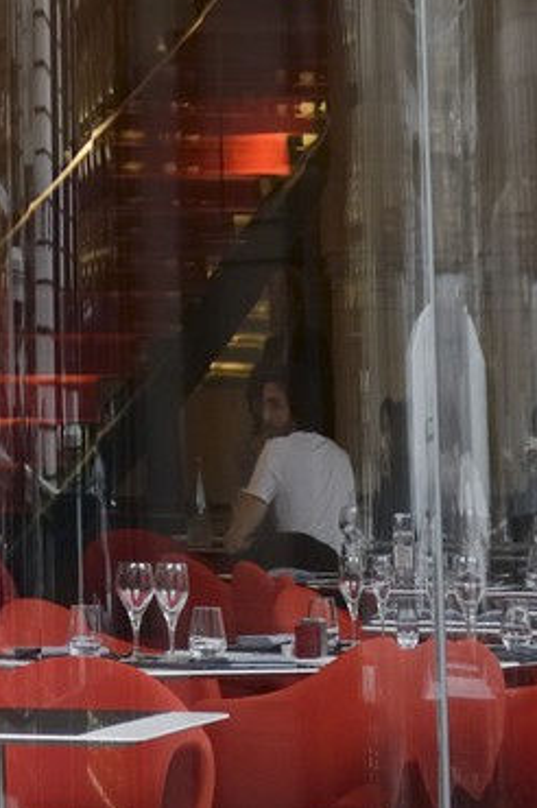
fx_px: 6007
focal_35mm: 268
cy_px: -926
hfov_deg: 5.1
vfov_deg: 7.3
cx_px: -415
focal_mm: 62
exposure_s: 1/80
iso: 800
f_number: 5
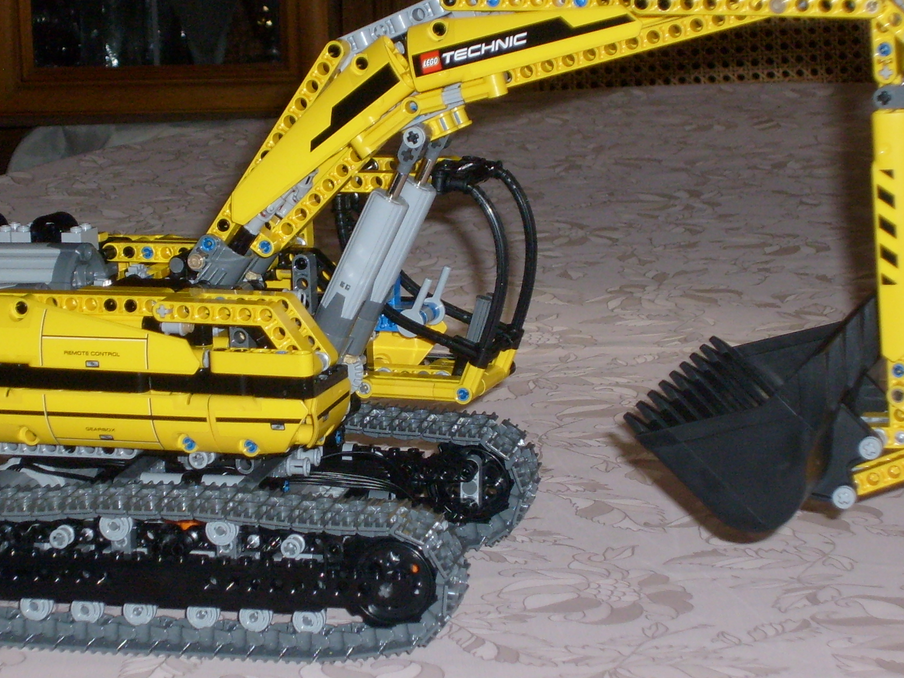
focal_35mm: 121
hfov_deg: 16.2
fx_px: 3160
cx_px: 292
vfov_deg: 12.2
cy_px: 270
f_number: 3.9
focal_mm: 12
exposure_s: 1/60
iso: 100
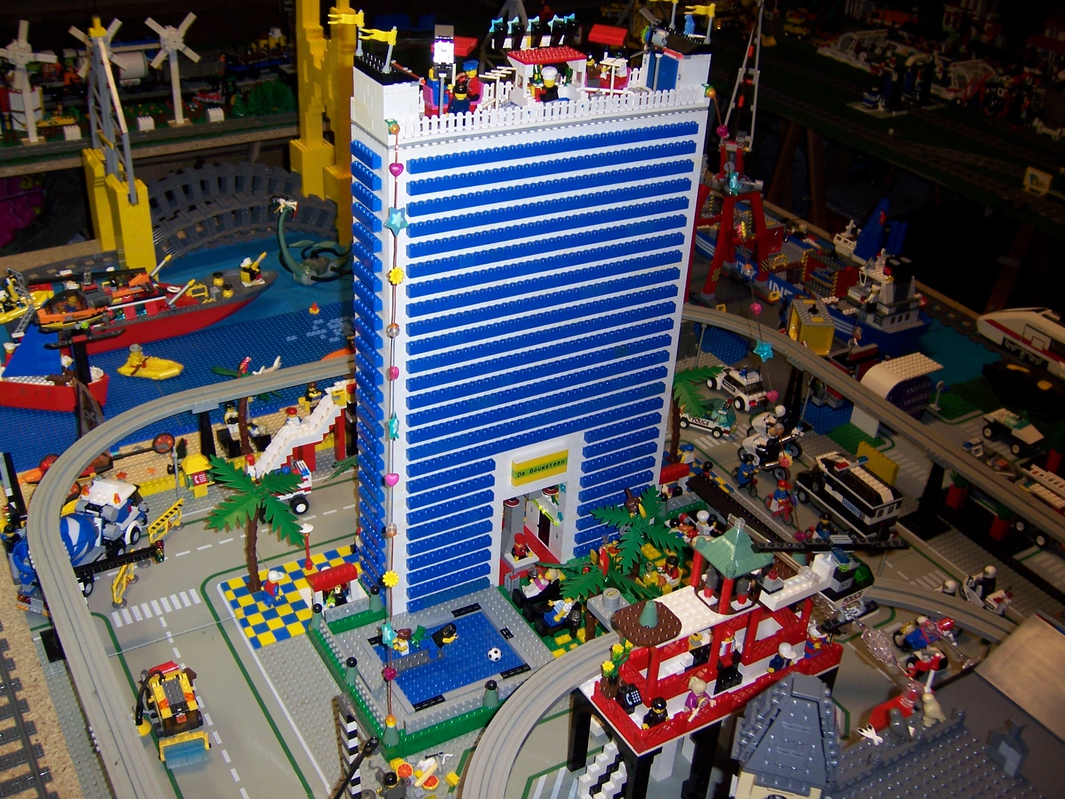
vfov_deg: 39.7
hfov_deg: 51.4
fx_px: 1108
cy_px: 400
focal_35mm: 36
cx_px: 532
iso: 80
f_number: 2.8
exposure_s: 1/60
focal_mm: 6.2
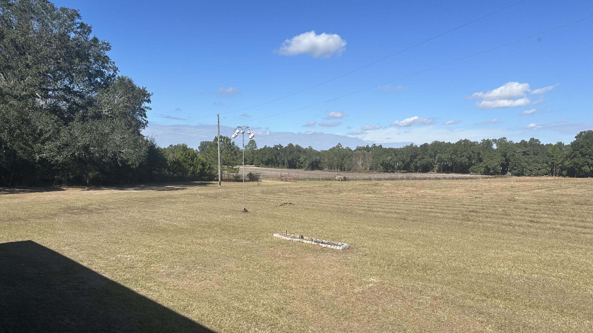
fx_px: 425
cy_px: 202
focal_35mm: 27
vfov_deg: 42.7
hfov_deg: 69.9
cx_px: 303
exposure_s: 1/5263
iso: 80
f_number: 1.78
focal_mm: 6.86
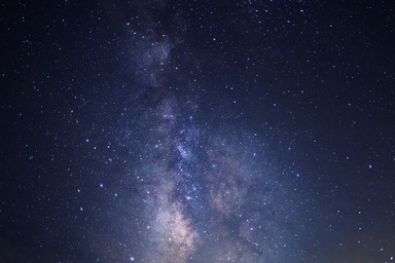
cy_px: 156
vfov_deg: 35.8
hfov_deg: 51.7
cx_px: 227
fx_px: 406
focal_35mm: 37
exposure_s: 12
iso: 3200
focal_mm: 24
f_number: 1.8
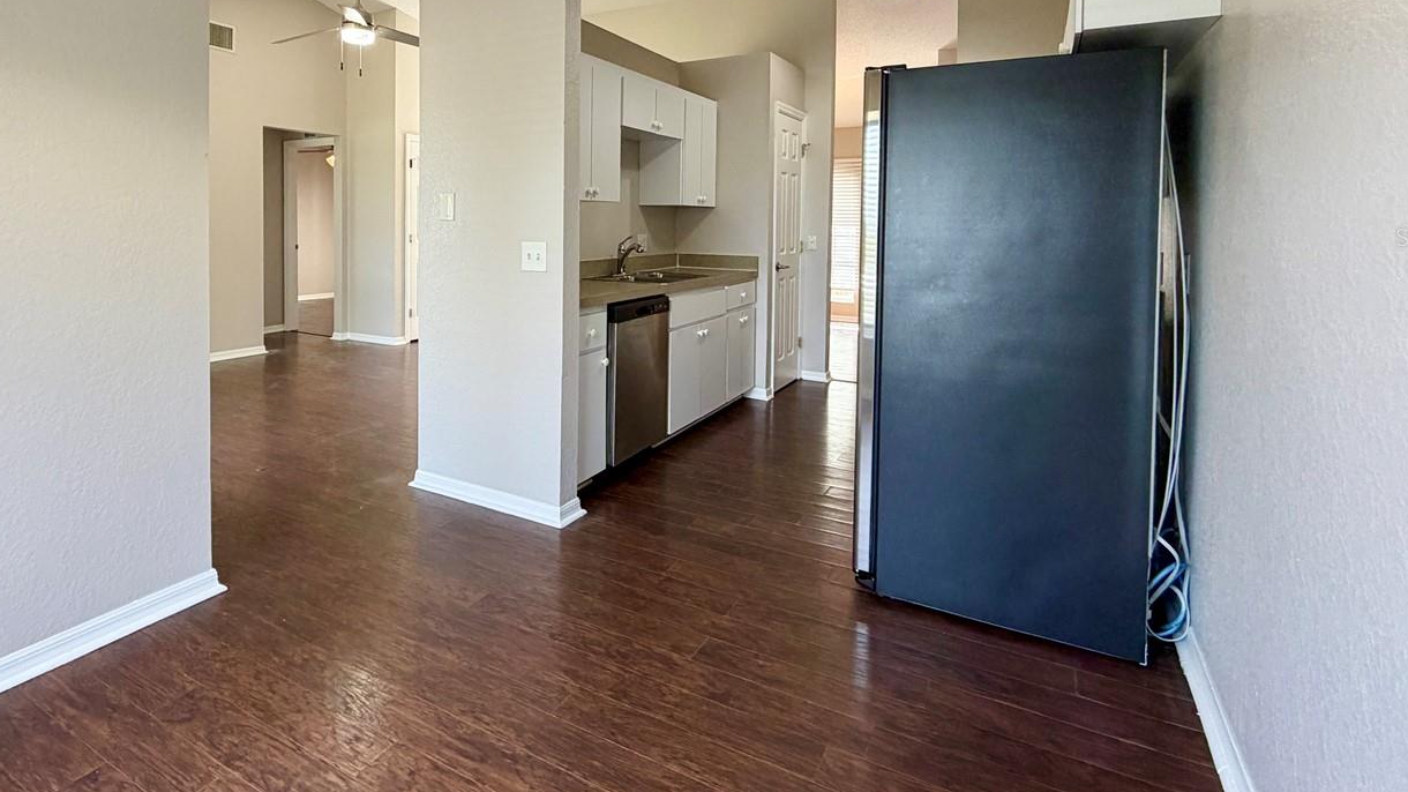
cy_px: 237
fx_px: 747
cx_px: 582
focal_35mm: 20
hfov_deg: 85.8
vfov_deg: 54.2
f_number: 2.2
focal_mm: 2.22
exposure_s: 1/120
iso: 250
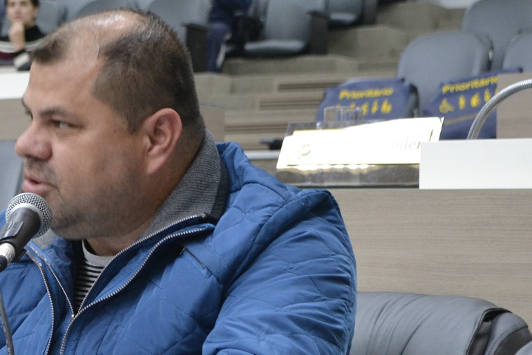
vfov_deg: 12.6
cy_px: 205
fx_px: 1612
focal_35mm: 109
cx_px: 73
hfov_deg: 18.5
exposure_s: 1/30
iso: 1600
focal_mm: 35
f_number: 5
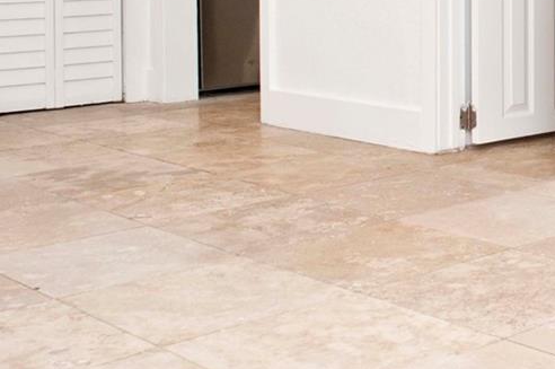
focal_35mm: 78
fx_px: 1201
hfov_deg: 23.9
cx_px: 650
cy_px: -103
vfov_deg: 16.5
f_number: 8
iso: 400
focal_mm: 24
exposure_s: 1/100
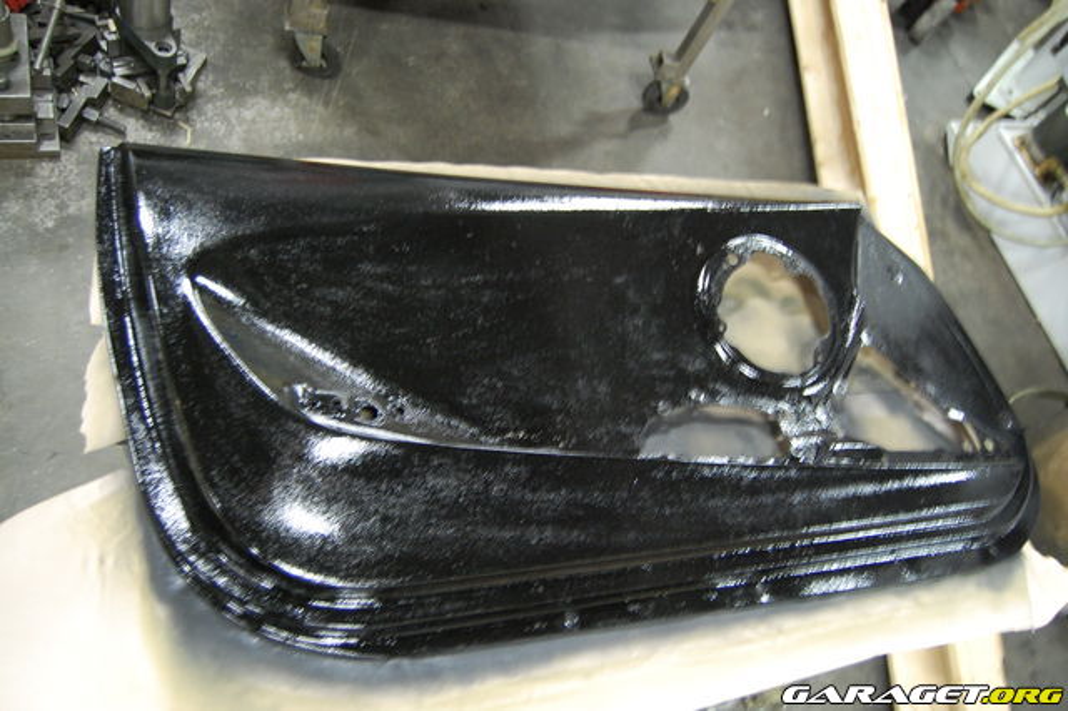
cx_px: 534
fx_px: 978
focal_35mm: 33
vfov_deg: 39.9
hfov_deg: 57.2
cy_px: 356
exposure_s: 1/8
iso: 1100
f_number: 3.8
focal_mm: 22
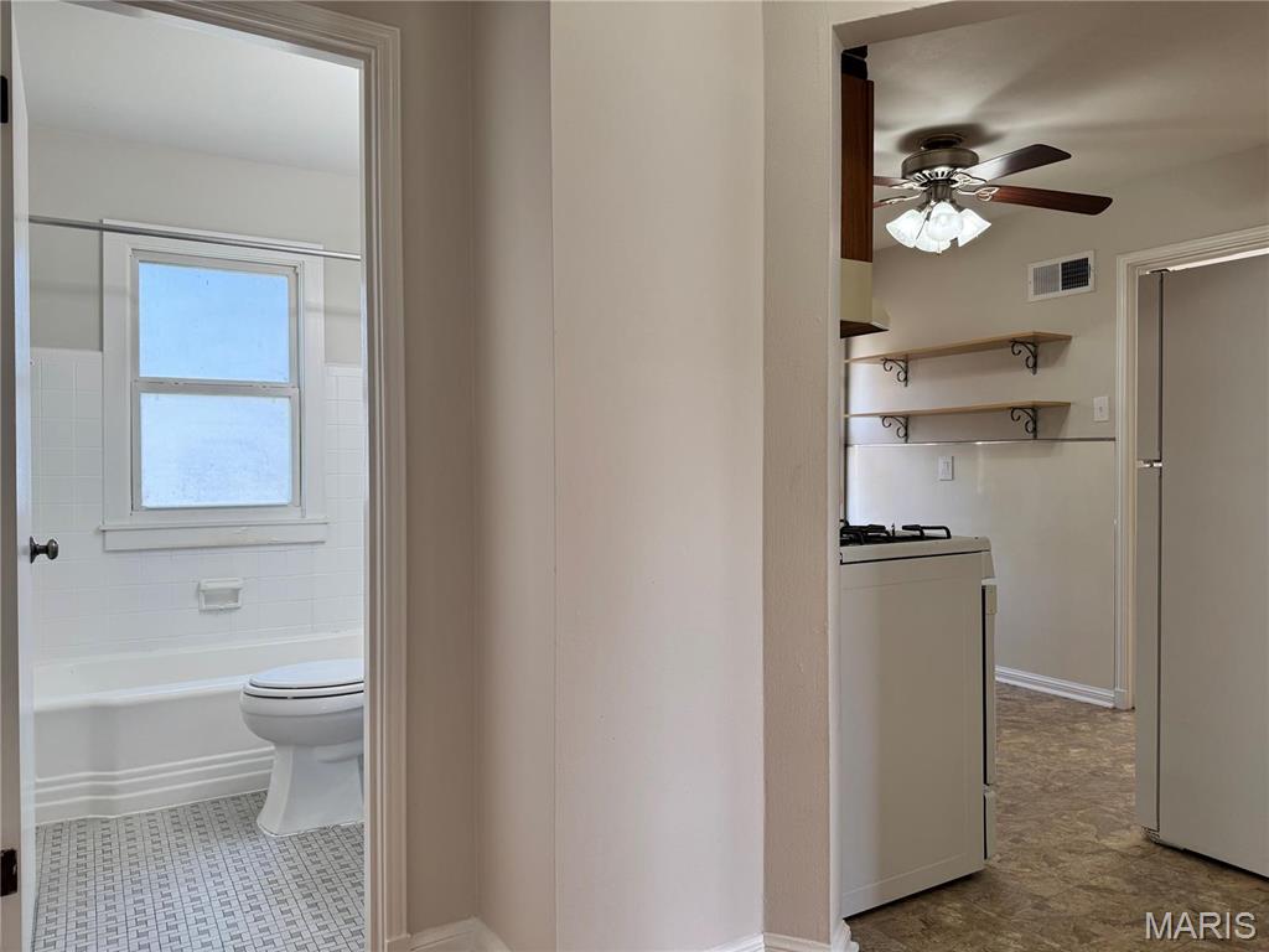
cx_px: 634
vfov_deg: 56.8
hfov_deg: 71.6
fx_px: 880
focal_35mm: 24
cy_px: 476
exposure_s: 1/143
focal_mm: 6.76
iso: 100
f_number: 1.78
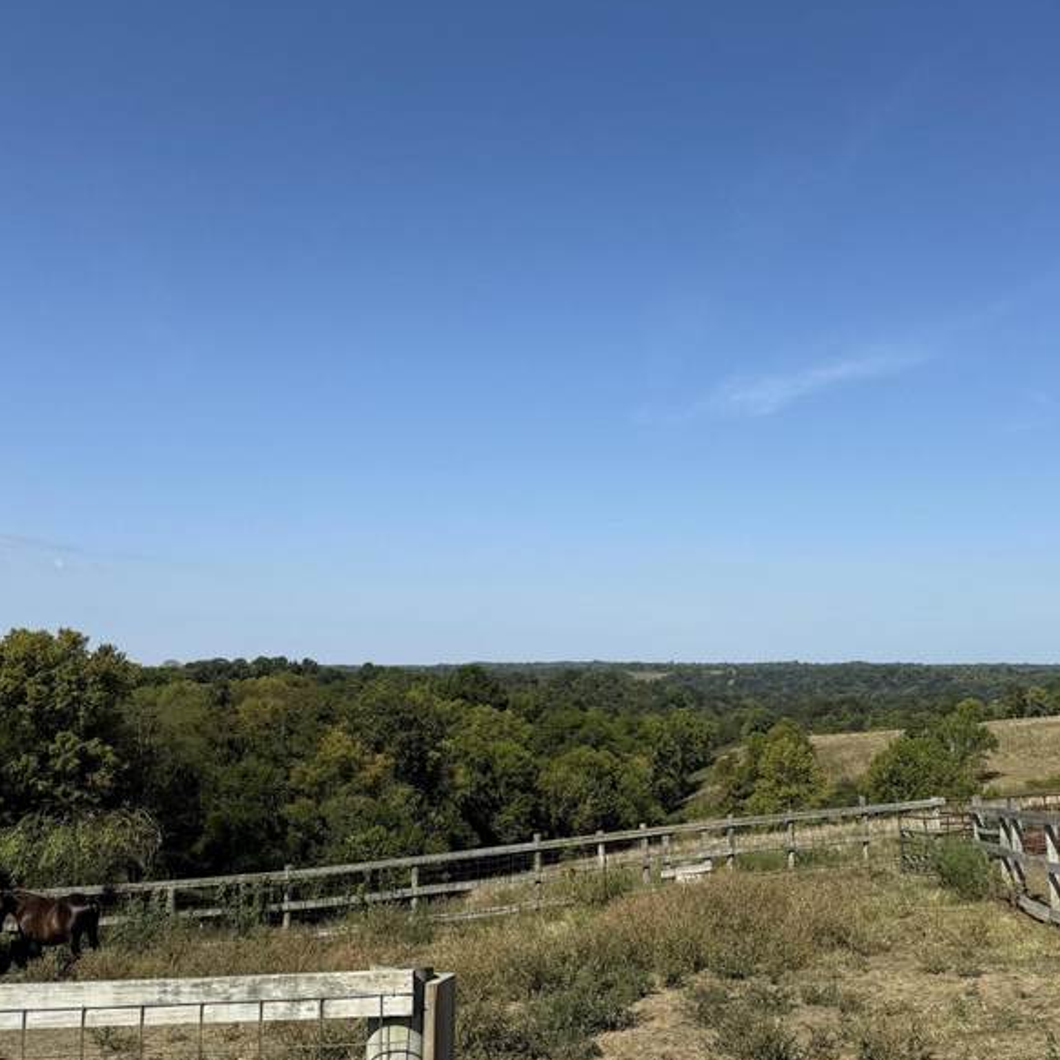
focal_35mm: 35
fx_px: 1213
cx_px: 623
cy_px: 446
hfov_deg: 47.0
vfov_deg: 47.1
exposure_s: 1/6173
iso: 80
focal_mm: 6.76
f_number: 1.78
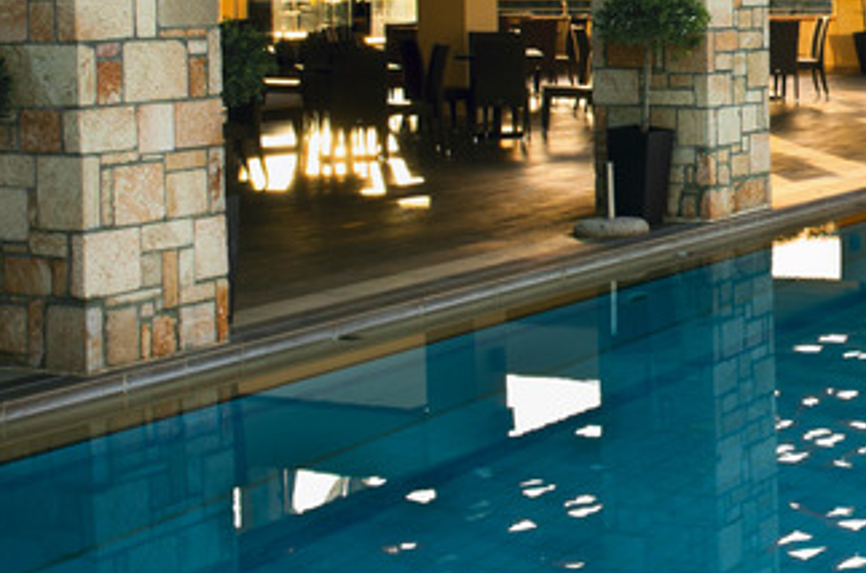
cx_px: 906
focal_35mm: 87
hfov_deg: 22.4
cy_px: 62
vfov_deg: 15.5
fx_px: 2089
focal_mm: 24
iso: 100
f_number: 5.6
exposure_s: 1/180
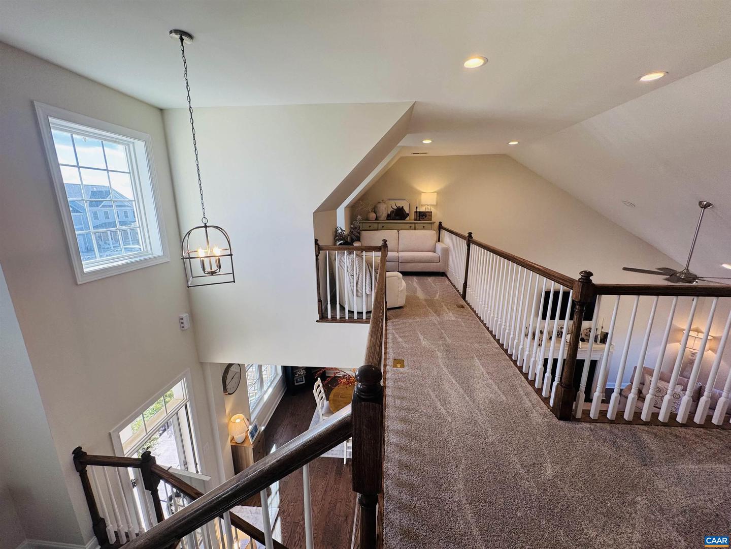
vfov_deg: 85.7
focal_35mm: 14
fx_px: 296
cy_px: 274
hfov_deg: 102.1
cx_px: 366
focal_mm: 2.22
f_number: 2.2
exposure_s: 1/120
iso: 64
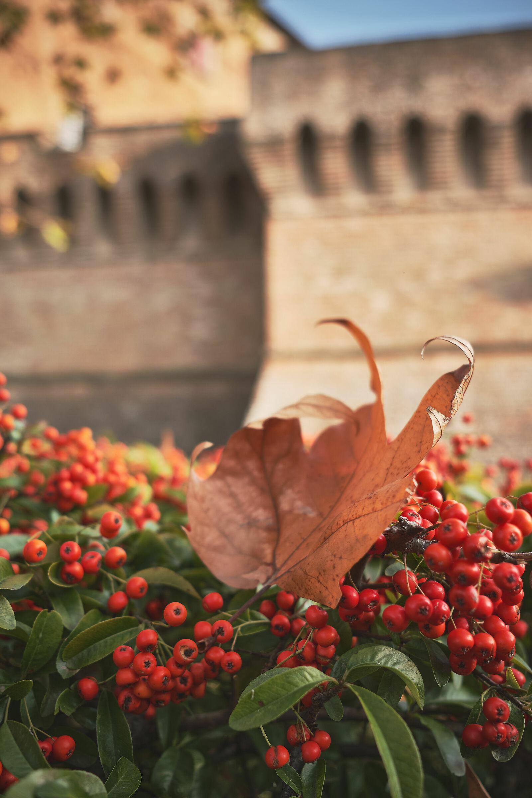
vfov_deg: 54.4
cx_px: 266
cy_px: 399
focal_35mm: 35
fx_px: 776
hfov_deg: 37.9
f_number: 3.2
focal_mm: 23
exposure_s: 1/300
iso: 200
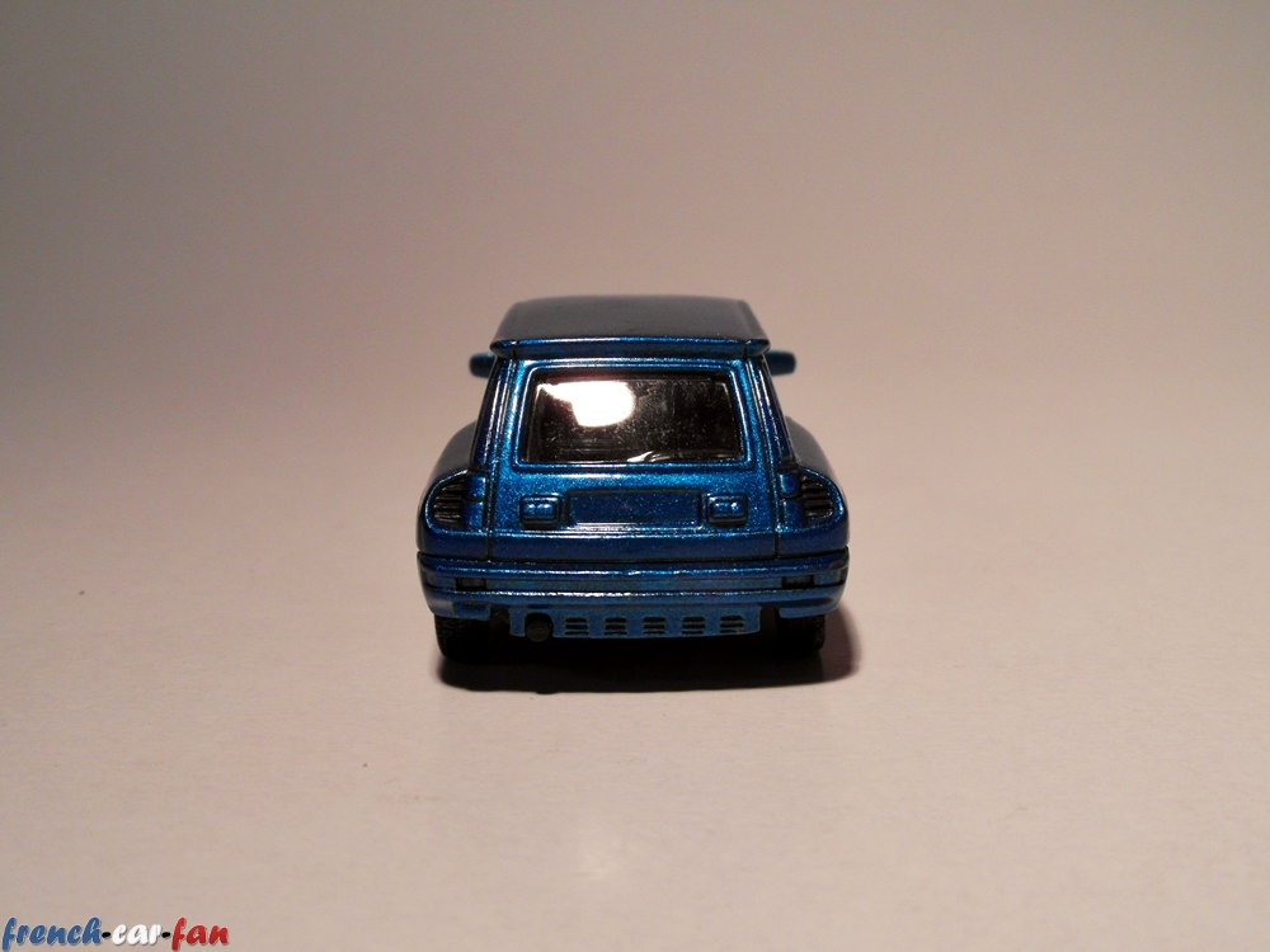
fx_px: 1944
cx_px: 635
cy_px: 476
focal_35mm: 53
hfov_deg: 36.2
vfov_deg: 27.5
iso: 160
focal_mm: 8.7
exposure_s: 1/30
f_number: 3.6
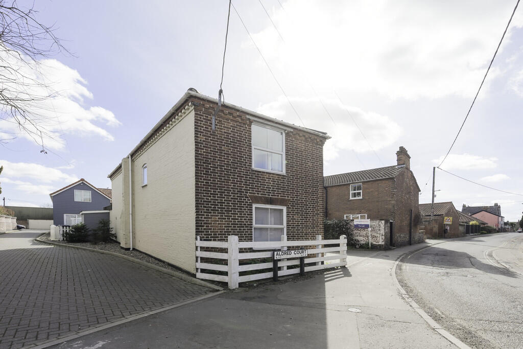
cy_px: 174
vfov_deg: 72.1
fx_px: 240
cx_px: 262
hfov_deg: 95.0
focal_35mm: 16
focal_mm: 16.5
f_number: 9
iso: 400
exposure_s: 1/2500
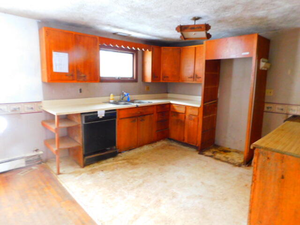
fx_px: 199
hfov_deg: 73.9
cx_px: 150
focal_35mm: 23
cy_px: 112
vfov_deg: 58.9
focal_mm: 4
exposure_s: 1/8
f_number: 3
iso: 400
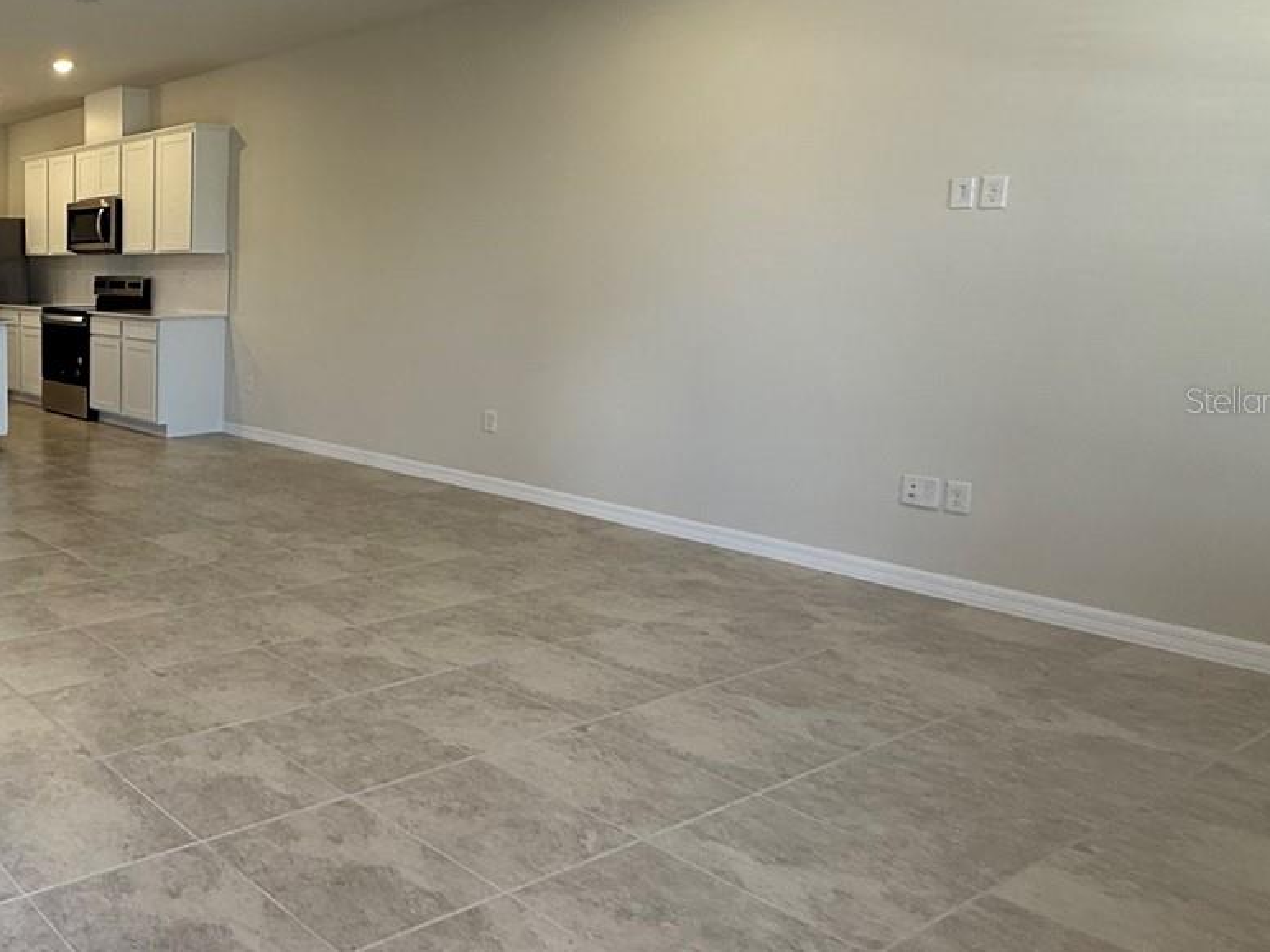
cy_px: 400
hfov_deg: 50.8
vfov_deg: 48.0
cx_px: 25
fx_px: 1064
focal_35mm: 29
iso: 125
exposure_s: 1/120
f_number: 2.2
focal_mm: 2.22
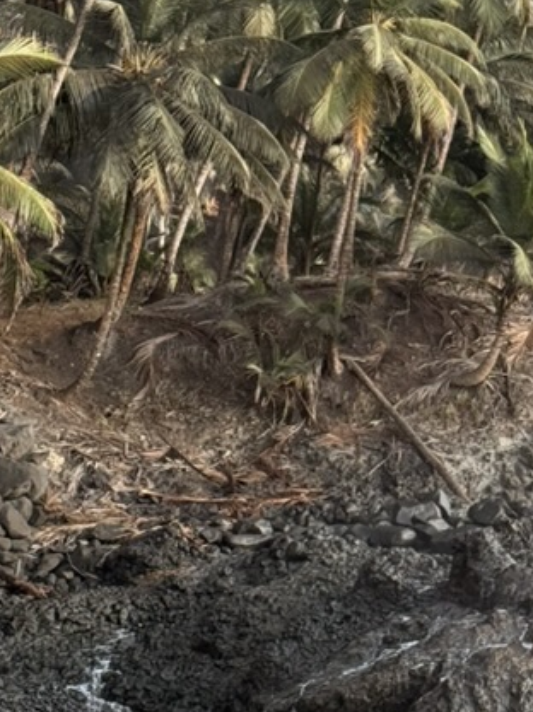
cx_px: 615
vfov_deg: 16.7
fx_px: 2426
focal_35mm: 118
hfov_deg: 12.3
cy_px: 335
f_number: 1.78
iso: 64
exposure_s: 1/1513
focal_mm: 6.76
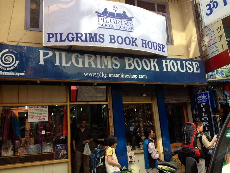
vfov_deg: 40.7
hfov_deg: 52.6
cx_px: 115
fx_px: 233
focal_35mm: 35
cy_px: 86
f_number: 2.4
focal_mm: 4.28
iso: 50
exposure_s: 1/194
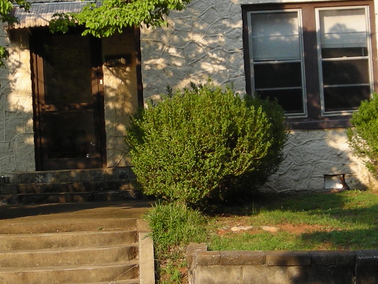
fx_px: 1212
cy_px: 91
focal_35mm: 111
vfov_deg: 13.3
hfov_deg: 17.7
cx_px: 195
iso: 50
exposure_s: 1/260
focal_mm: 6.3
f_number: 3.2
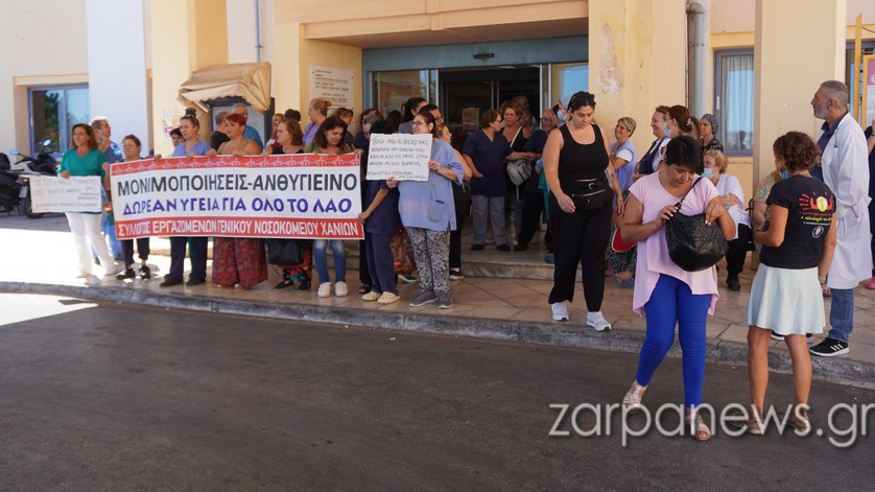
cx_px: 473
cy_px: 213
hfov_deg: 55.2
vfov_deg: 32.8
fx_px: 835
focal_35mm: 36
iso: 100
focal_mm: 20
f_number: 4.5
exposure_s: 1/200
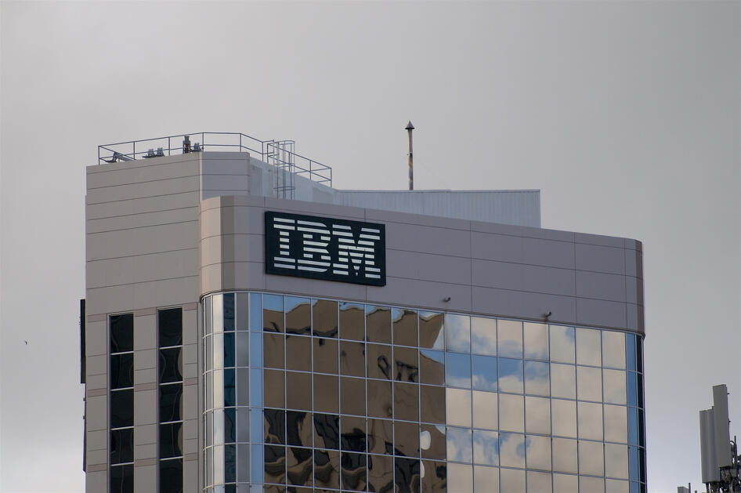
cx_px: 370
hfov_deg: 5.1
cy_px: 246
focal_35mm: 405
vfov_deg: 3.4
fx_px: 8329
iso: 400
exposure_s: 1/1250
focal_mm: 270
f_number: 5.6
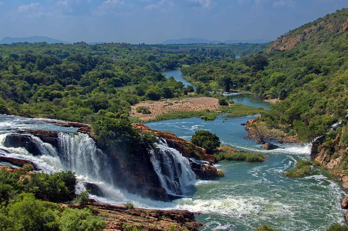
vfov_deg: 27.6
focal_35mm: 49
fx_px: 470
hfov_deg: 40.6
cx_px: 157
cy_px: 108
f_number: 6.3
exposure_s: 1/2000
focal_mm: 25
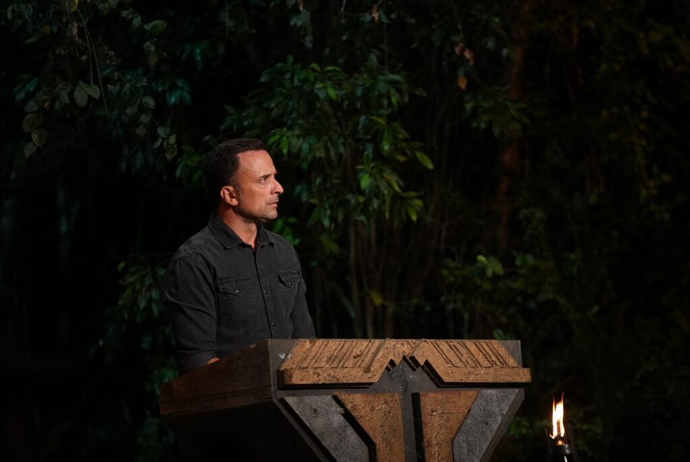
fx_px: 3837
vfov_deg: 6.9
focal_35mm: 200
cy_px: 231
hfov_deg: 10.3
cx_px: 345
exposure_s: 1/200
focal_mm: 200
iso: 3200
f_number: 2.8
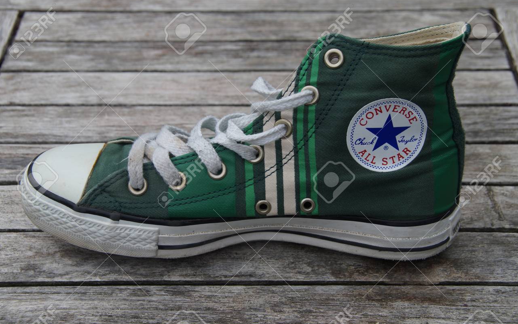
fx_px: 875
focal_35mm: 62
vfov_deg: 21.0
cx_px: 256
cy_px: 165
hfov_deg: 33.0
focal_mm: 40
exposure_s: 1/320
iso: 100
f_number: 7.1
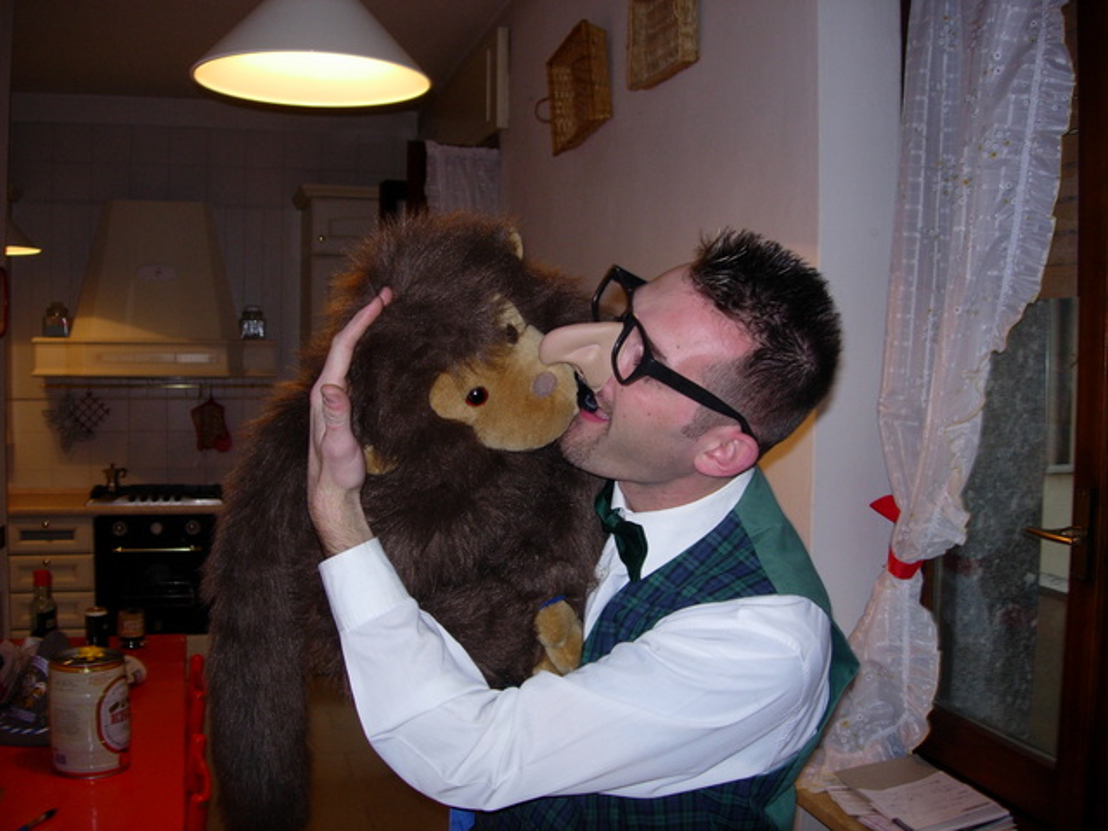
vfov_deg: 37.7
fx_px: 1216
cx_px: 554
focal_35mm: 38
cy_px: 416
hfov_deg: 49.0
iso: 79
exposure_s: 1/64
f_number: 2.8
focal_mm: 7.8
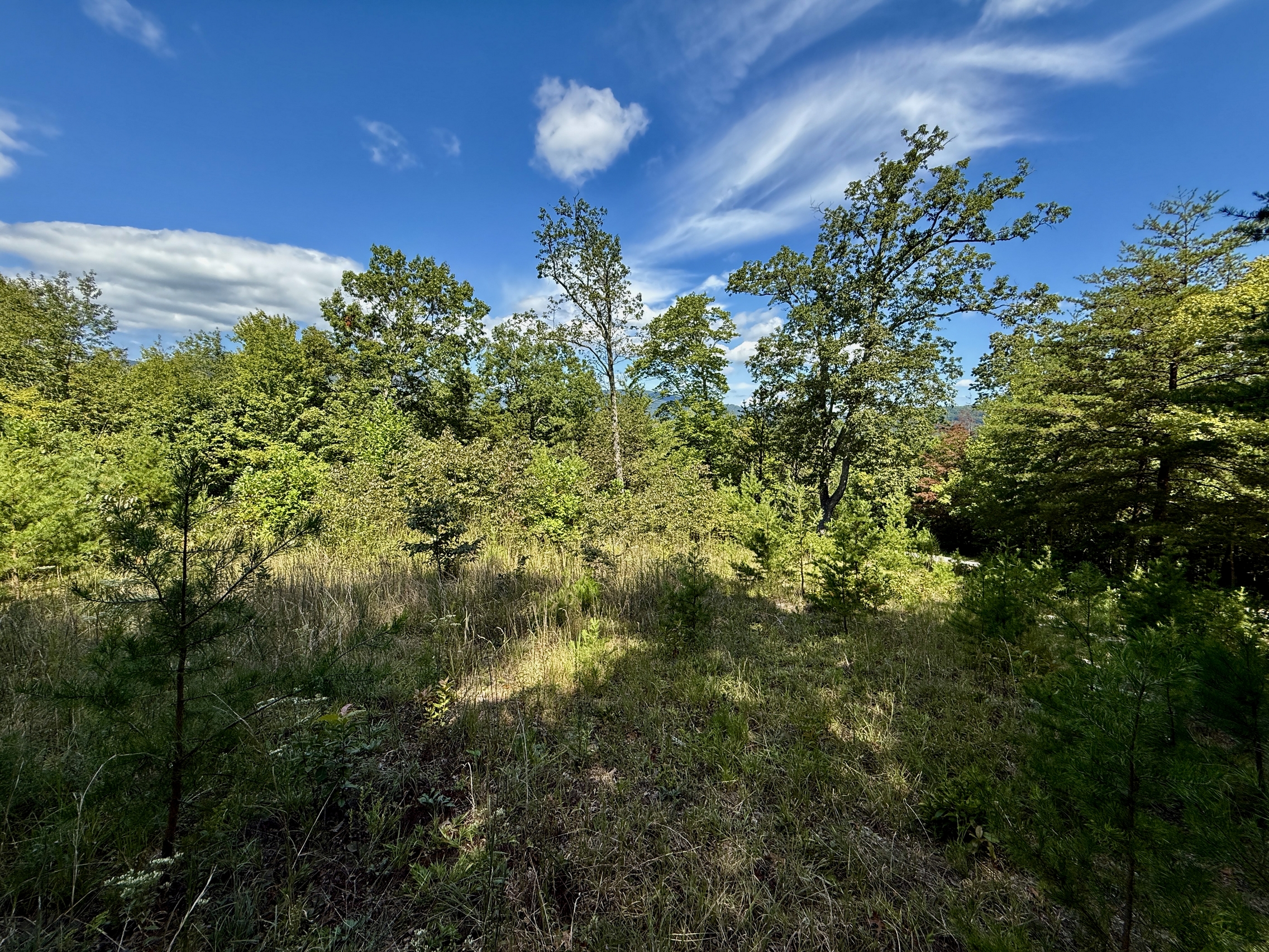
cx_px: 634
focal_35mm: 14
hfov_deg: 102.1
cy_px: 476
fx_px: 513
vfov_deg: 85.7
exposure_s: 1/853
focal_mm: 2.22
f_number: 2.2
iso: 50
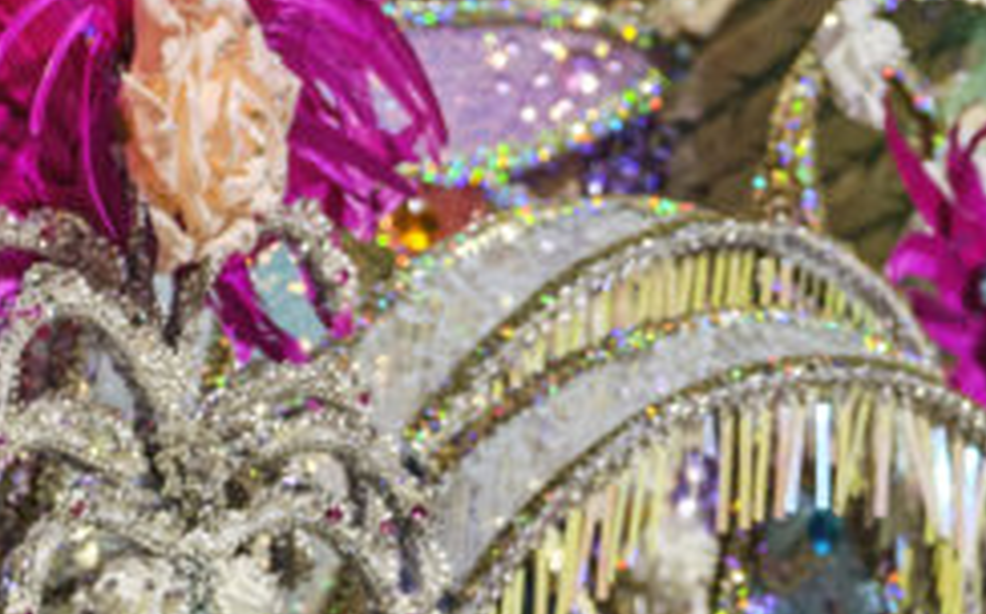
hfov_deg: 4.4
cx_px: 186
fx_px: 12752
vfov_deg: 2.7
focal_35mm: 475
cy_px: 1044
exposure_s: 1/400
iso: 1250
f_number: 2.8
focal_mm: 94.5
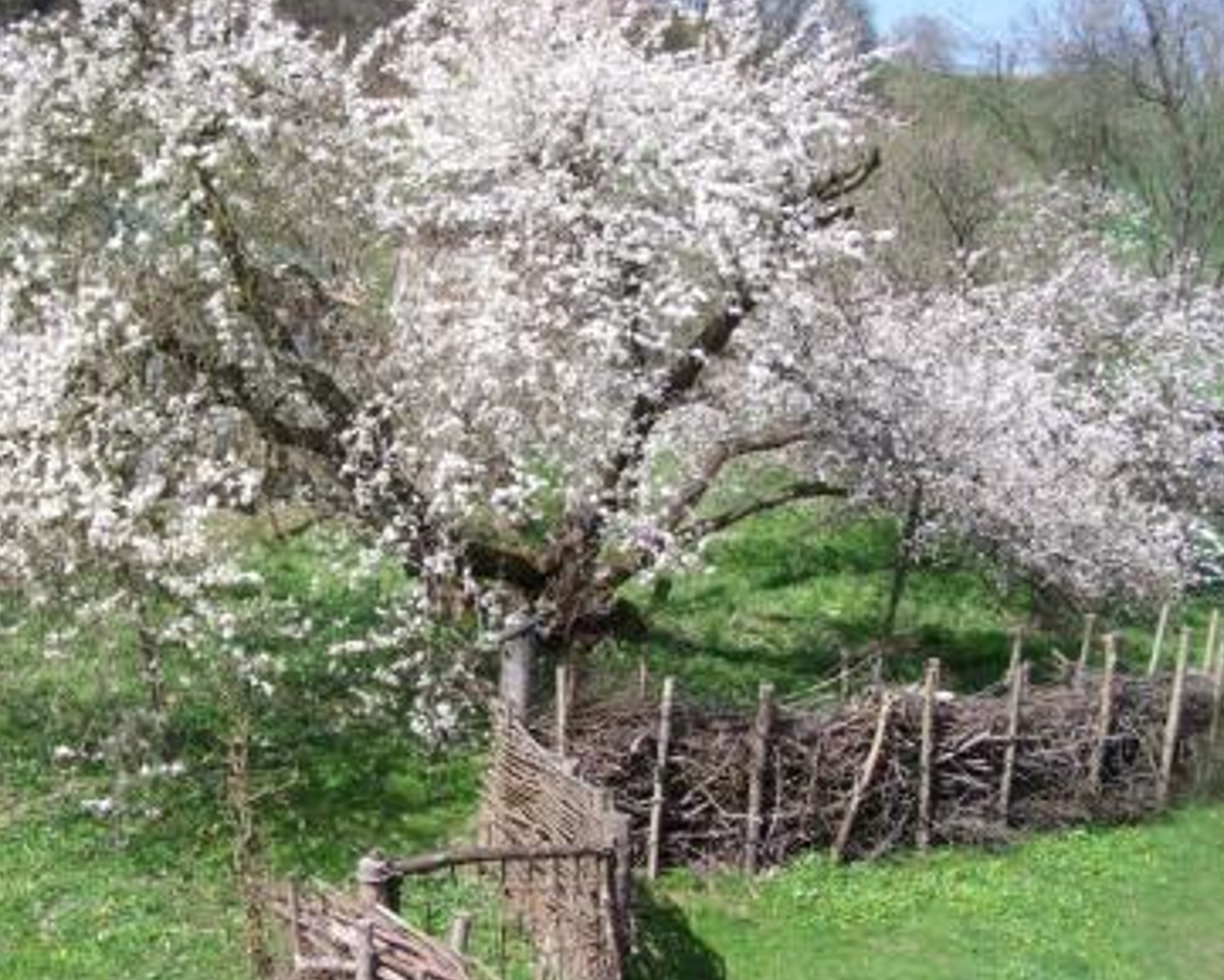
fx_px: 1667
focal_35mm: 46
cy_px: 492
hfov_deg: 40.1
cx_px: 488
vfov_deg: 32.8
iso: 64
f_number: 4
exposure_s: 1/320
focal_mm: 6.3
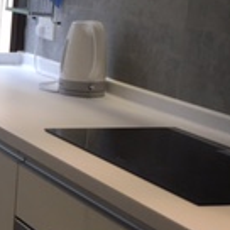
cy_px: 140
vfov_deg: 14.4
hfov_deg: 13.5
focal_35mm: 121
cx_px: -123
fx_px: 910
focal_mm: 4.15
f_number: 2.2
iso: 40
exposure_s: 1/100
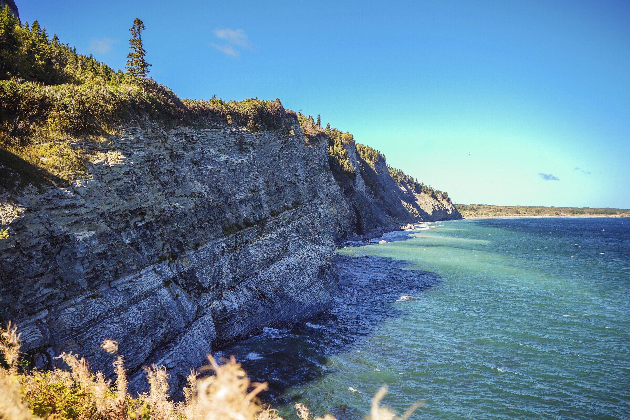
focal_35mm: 36
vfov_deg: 36.9
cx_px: 315
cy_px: 210
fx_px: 630
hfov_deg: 53.1
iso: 50
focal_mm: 36
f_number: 5.6
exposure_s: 1/160
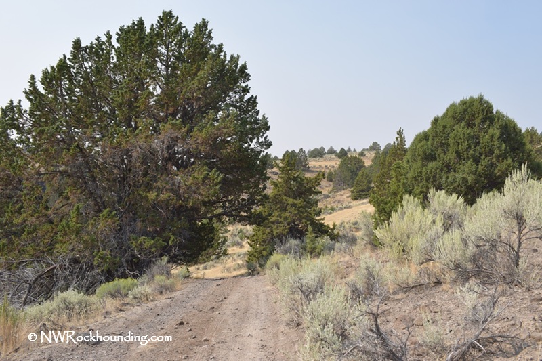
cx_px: 271
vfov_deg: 40.0
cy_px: 180
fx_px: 497
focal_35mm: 33
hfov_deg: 57.2
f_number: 9
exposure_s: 1/200
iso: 100
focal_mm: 22
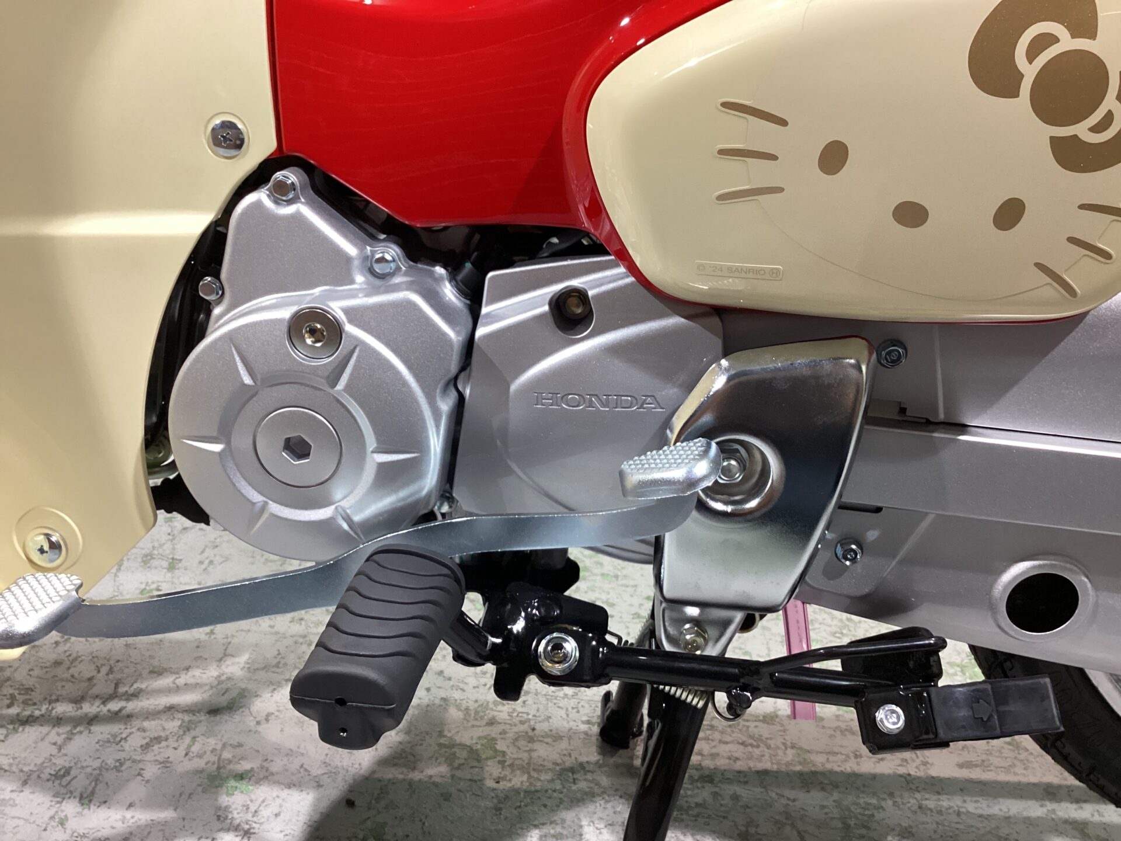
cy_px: 420
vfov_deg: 45.4
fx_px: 1004
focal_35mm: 31
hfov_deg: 58.4
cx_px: 560
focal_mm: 3.3
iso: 320
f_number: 2.4
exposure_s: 1/60
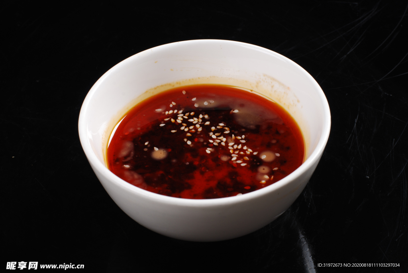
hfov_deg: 27.0
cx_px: 204
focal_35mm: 75
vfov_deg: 18.2
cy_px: 136
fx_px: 851
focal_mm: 50
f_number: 11
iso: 100
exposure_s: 1/125
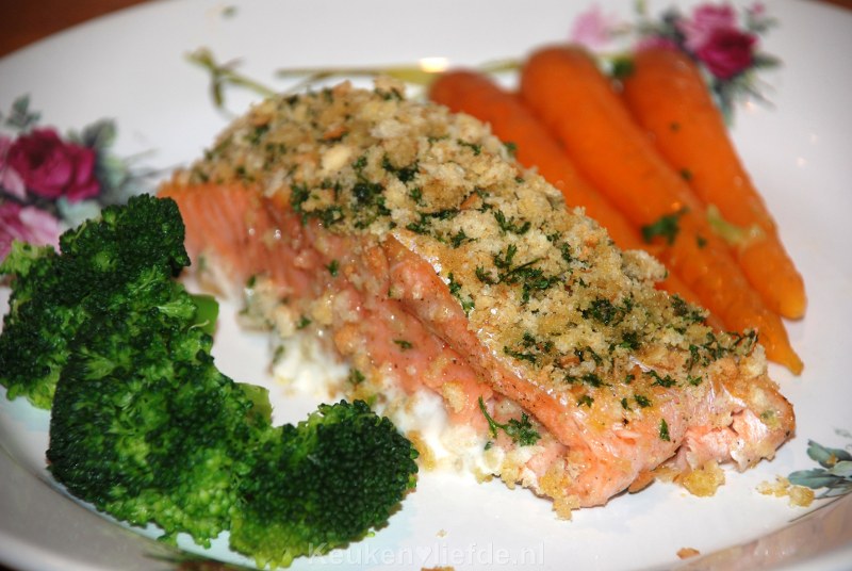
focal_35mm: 202
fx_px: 4800
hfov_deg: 10.1
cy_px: 286
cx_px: 426
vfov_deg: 6.8
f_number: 5.6
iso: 200
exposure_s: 1/60
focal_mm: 135
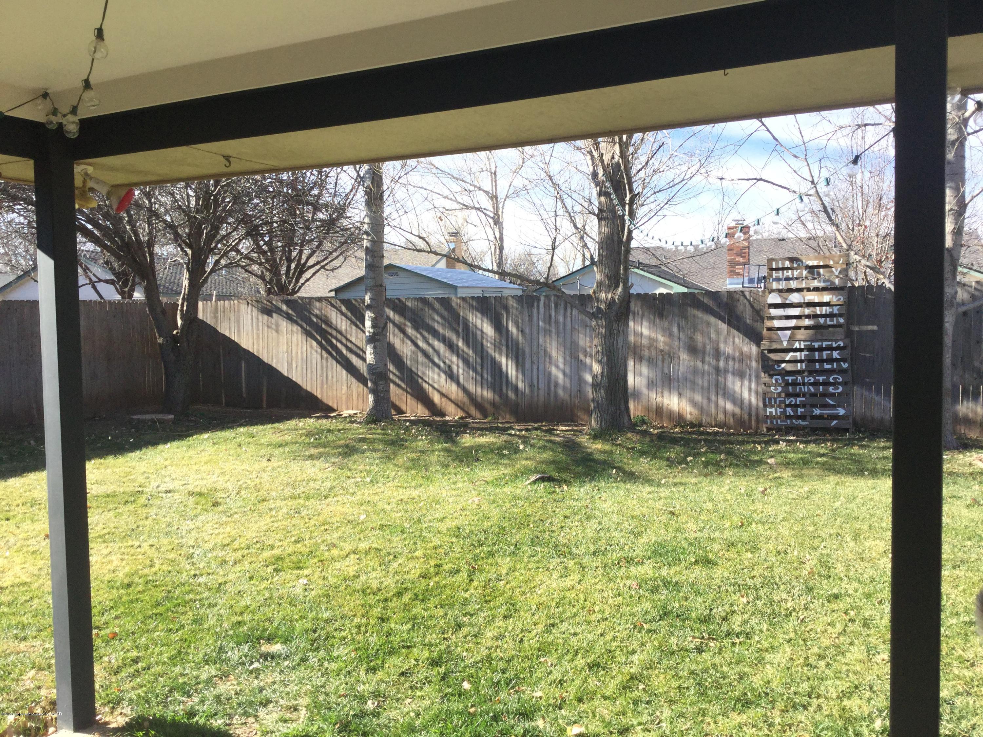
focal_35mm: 31
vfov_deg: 45.4
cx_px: 492
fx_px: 880
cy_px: 368
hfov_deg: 58.4
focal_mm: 3.3
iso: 25
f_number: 2.4
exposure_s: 1/662
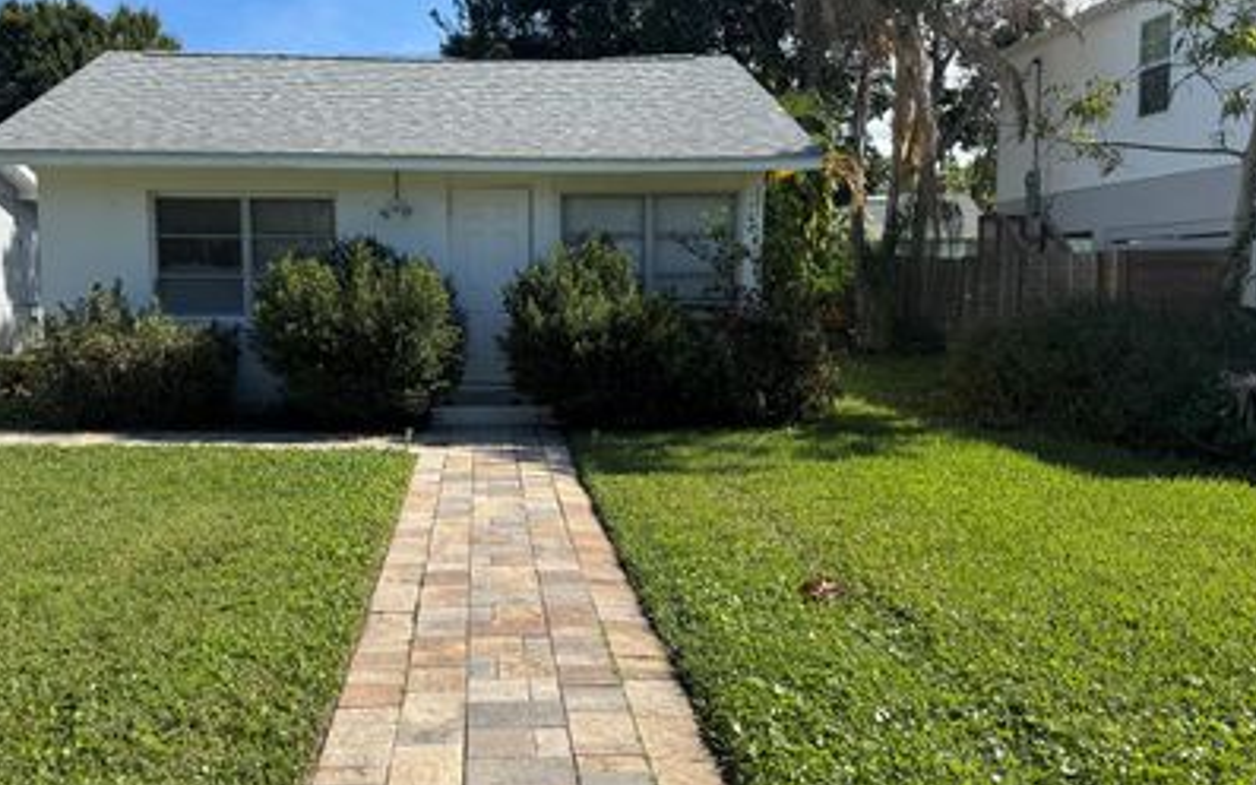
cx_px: 522
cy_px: 378
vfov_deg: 39.4
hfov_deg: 59.3
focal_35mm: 32
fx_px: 1095
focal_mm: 6.76
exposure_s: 1/3802
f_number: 1.78
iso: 80
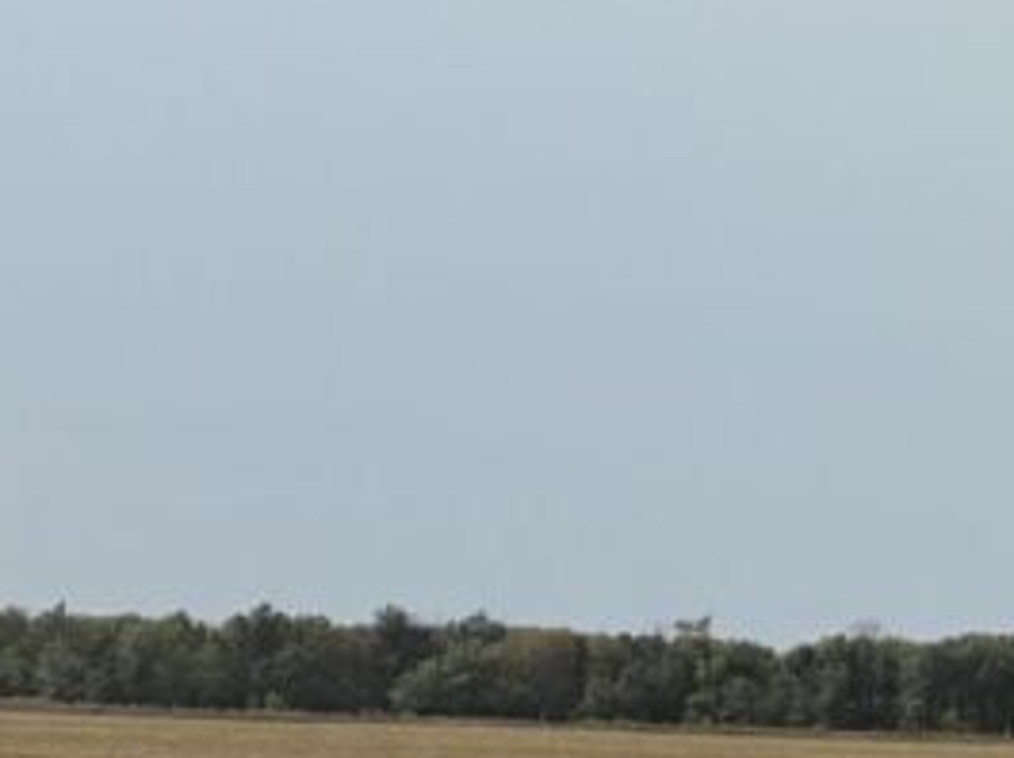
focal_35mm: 298
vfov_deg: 5.0
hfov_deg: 6.6
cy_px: 953
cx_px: 1366
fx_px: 8717
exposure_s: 1/1531
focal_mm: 9
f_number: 2.8
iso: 25
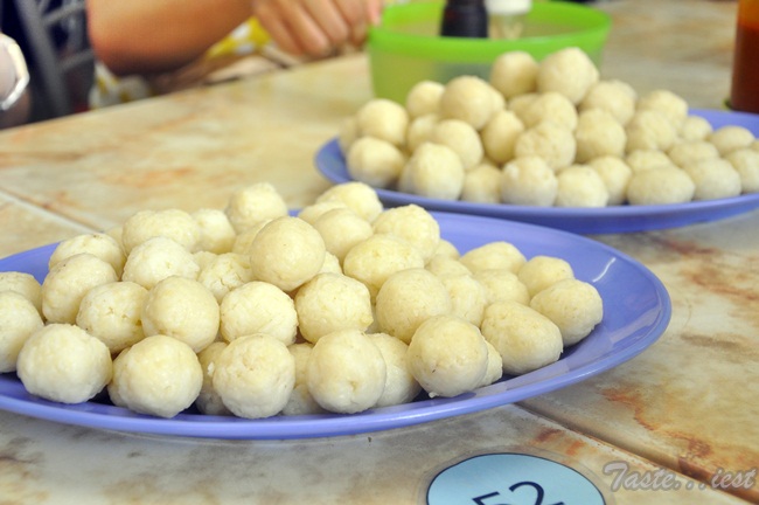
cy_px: 252
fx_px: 1201
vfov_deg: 23.7
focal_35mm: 57
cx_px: 380
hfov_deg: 35.1
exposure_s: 1/200
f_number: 4.5
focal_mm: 38
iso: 640
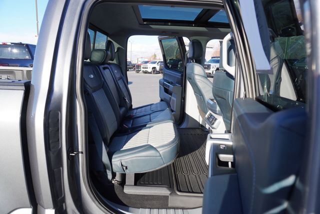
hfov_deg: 73.7
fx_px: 214
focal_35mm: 24
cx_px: 160
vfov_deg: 53.2
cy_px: 107
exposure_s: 1/200
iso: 100
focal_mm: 16
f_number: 4.5
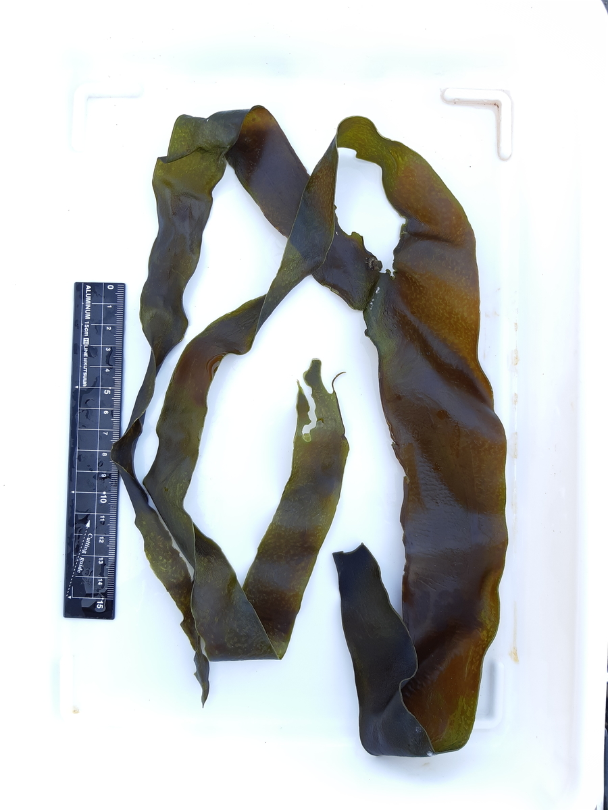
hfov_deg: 53.1
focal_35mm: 26
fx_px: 609
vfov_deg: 67.3
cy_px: 405
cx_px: 304
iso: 40
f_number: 1.7
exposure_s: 1/146
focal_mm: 3.93
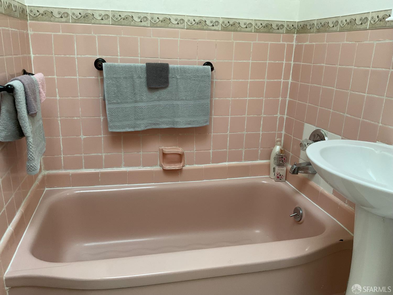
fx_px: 329
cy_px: 148
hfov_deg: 61.7
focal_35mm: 29
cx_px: 196
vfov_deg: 48.2
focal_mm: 3
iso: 64
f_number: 1.8
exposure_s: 1/60
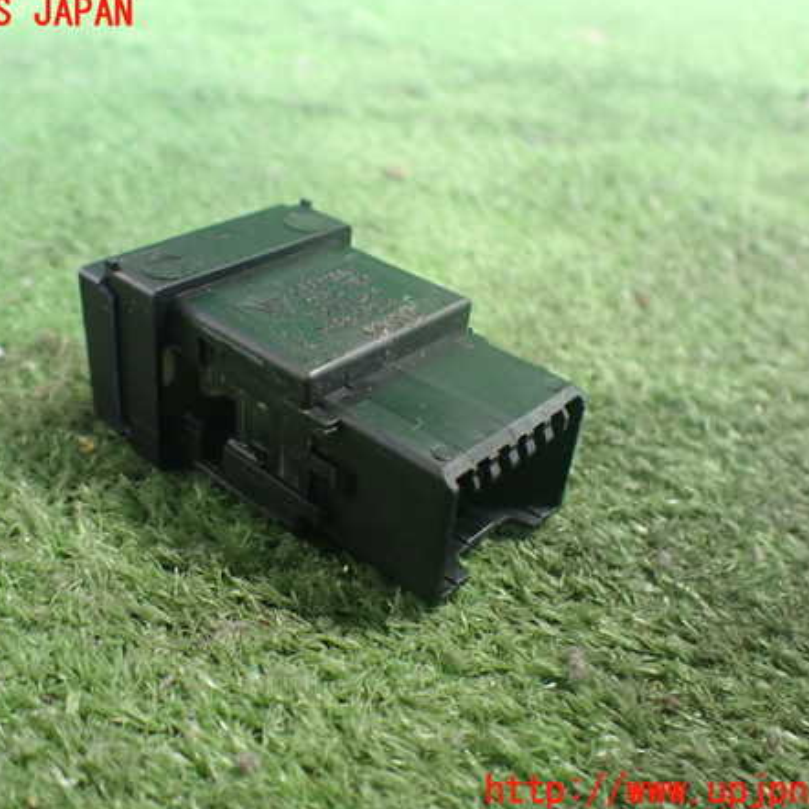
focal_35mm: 36
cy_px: 403
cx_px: 350
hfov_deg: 45.9
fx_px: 952
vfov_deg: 46.0
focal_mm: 5.4
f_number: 2.3
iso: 1000
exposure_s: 1/30
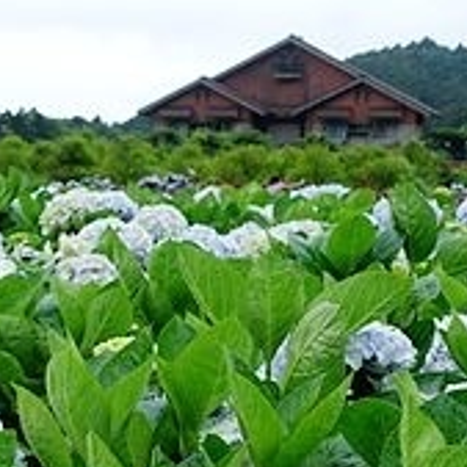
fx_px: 1450
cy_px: 521
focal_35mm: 95
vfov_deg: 17.6
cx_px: -169
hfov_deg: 17.0
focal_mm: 10.51
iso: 125
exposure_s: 1/200
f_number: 4
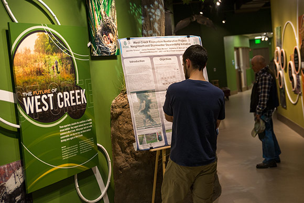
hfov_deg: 44.5
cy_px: 102
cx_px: 152
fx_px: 372
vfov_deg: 30.5
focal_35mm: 44
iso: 1250
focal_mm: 44
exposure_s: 1/125
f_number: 4
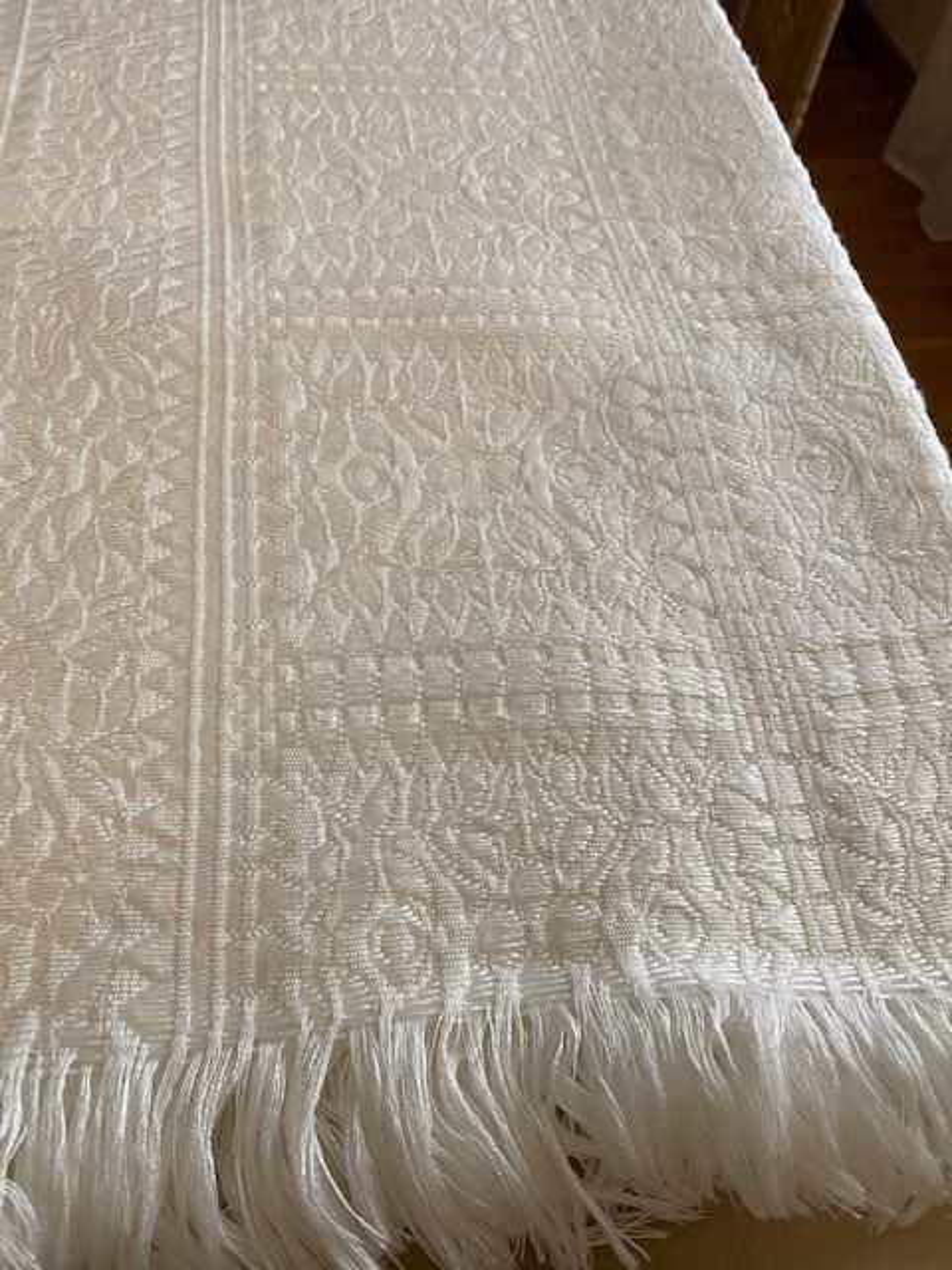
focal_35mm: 26
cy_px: 635
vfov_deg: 67.3
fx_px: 953
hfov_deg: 53.1
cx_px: 476
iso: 160
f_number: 1.8
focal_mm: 4.25
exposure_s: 1/50
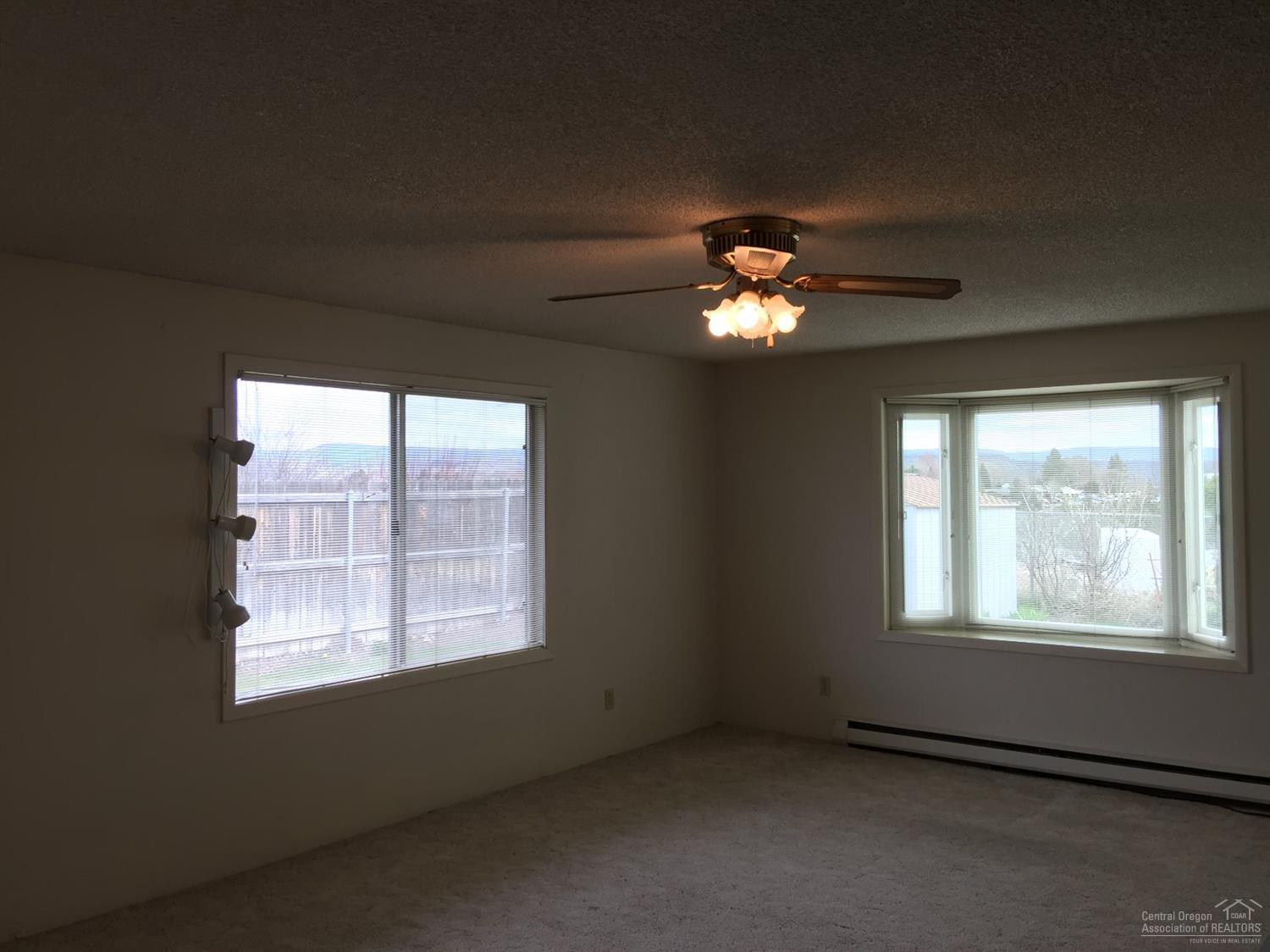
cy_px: 476
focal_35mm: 29
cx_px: 635
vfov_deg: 48.2
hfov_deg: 61.7
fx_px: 1064
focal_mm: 4.15
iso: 40
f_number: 2.2
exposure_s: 1/120
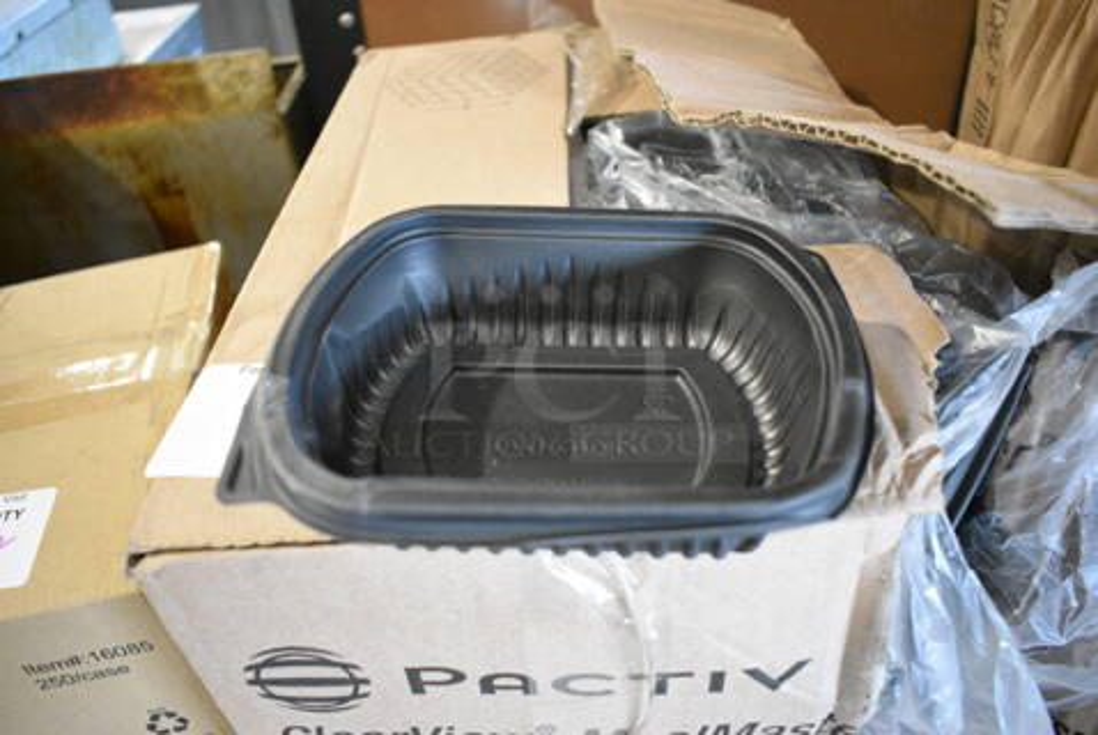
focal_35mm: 27
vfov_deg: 48.1
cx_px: 549
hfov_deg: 67.3
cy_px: 368
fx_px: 824
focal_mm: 18
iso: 4000
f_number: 3.5
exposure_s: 1/125
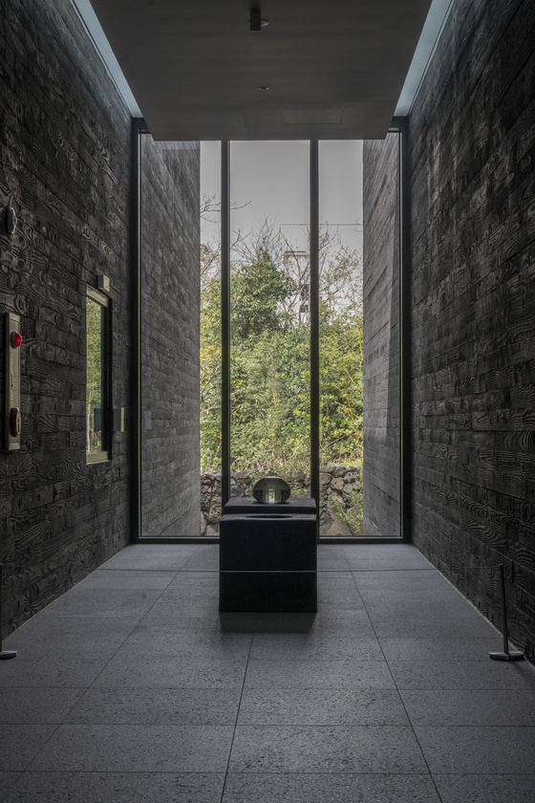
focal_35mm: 55
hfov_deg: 24.6
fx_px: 1226
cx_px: 268
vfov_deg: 36.2
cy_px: 402
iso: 800
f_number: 13
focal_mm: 55
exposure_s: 1/60
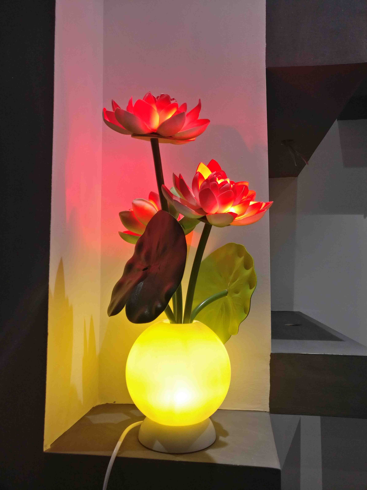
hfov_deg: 49.7
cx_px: 184
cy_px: 245
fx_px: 396
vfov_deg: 63.4
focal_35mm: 28
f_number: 2
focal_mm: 4.26
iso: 250
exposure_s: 1/33
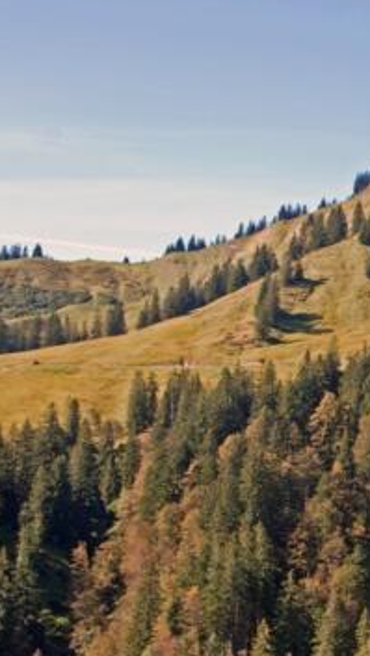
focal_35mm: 85
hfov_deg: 13.6
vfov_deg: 25.0
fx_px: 1480
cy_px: 357
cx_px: 517
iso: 160
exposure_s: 1/100
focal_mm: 29
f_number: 7.1
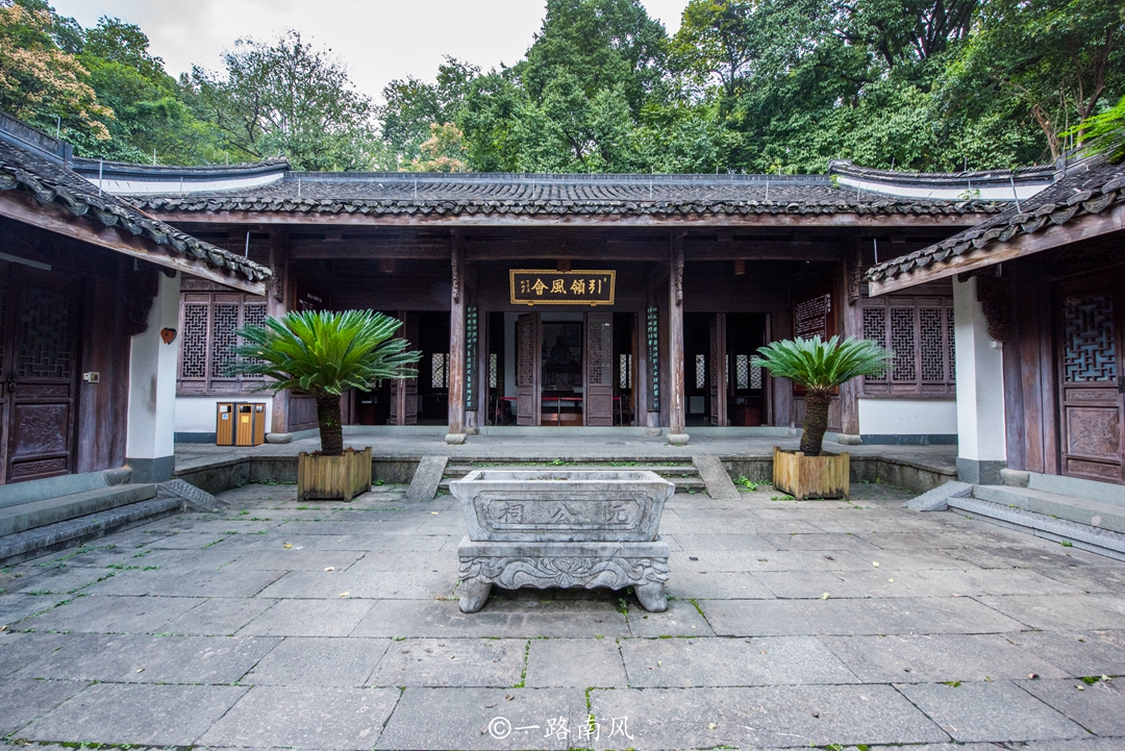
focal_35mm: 14
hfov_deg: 104.2
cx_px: 562
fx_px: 438
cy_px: 376
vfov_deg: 81.3
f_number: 9
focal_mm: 14
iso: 1000
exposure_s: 1/100
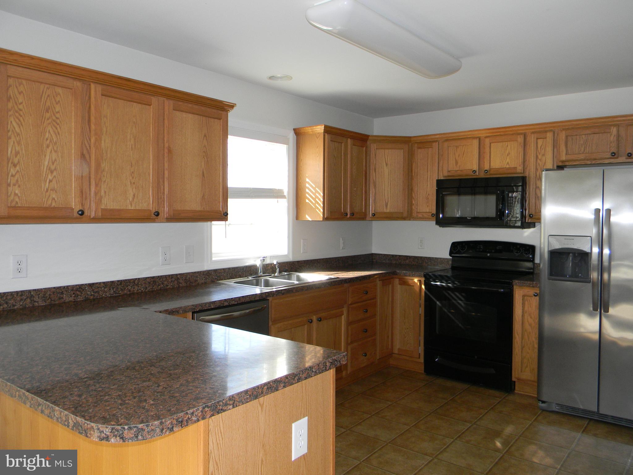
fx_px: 512
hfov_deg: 63.4
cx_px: 316
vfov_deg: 49.7
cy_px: 238
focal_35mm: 28
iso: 123
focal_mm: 5
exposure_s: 1/30
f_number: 3.5
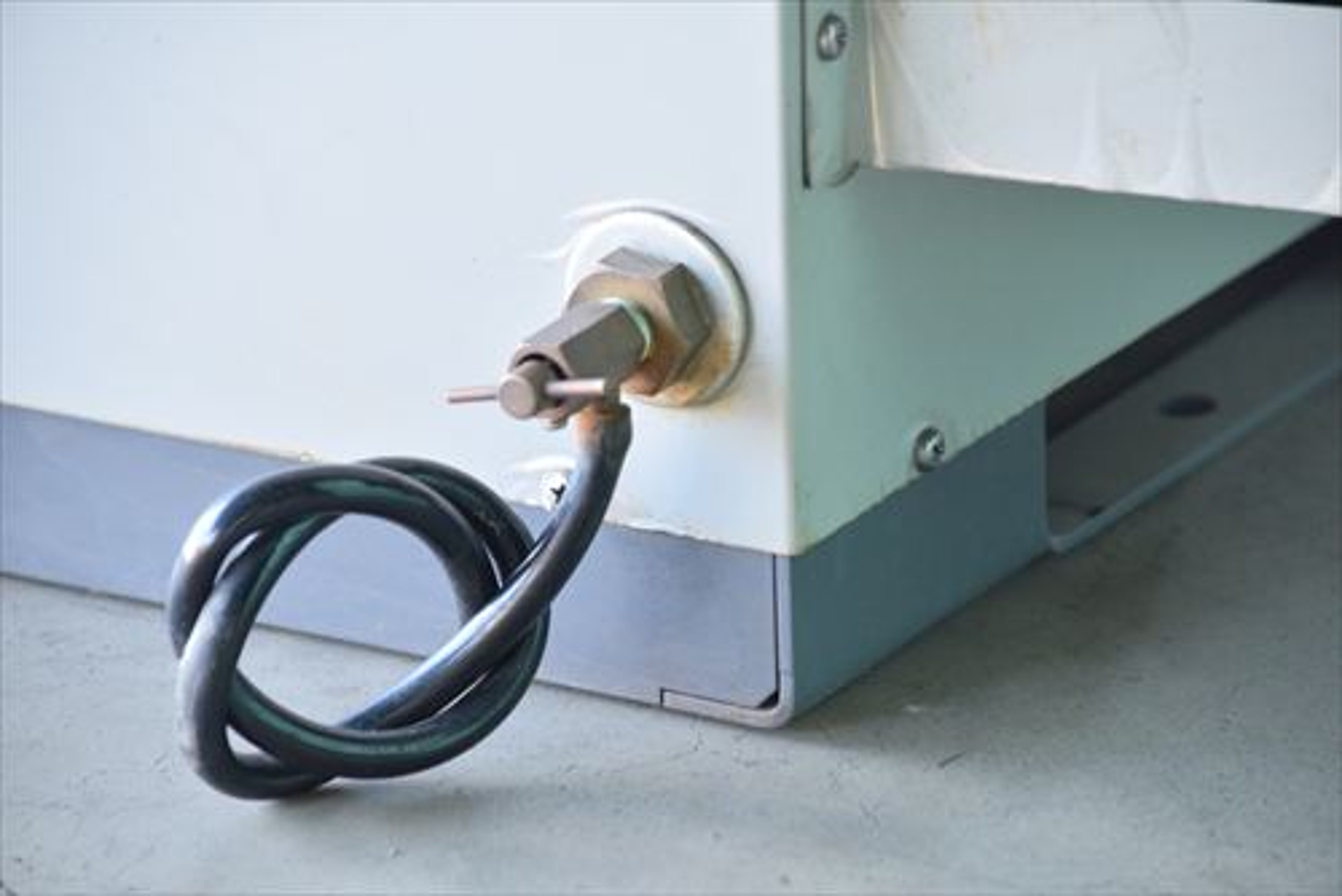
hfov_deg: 11.0
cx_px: 671
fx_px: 6993
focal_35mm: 188
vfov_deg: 7.3
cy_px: 448
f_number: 6.3
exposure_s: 1/80
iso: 1250
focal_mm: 125
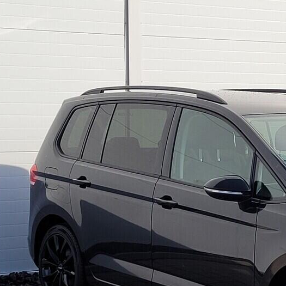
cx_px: 306
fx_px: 589
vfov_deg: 26.9
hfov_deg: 25.5
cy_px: 221
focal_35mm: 63
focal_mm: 5.4
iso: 40
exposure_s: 1/1728
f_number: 1.8
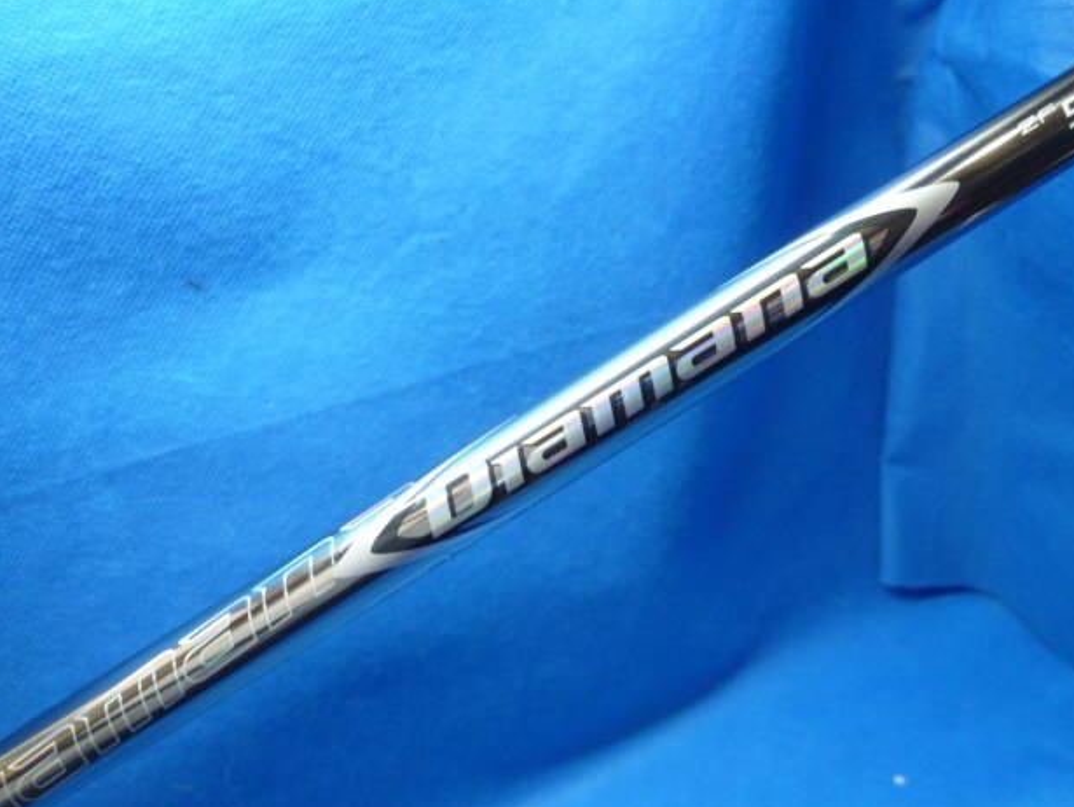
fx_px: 807
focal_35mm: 26
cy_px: 410
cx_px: 555
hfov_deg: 67.3
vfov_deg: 53.1
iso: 320
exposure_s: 1/30
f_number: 2.8
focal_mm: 4.5
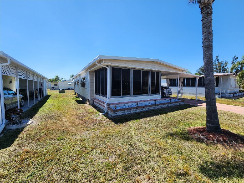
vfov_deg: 89.9
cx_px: 122
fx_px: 92
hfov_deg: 106.2
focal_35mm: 13
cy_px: 92
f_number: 2.2
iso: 50
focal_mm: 2.2
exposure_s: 1/1418
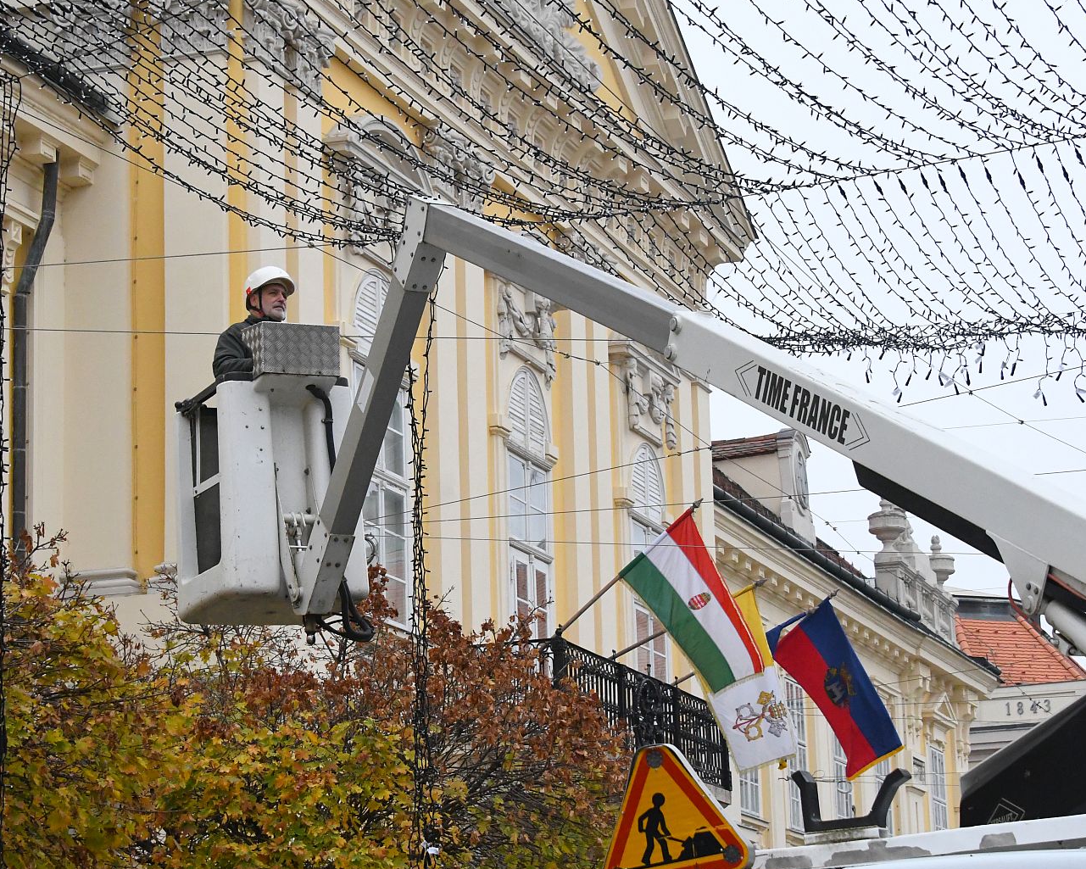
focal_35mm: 102
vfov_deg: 15.1
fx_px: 3279
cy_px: 436
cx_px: 484
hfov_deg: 18.8
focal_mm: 58
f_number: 7.1
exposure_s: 1/800
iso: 5000
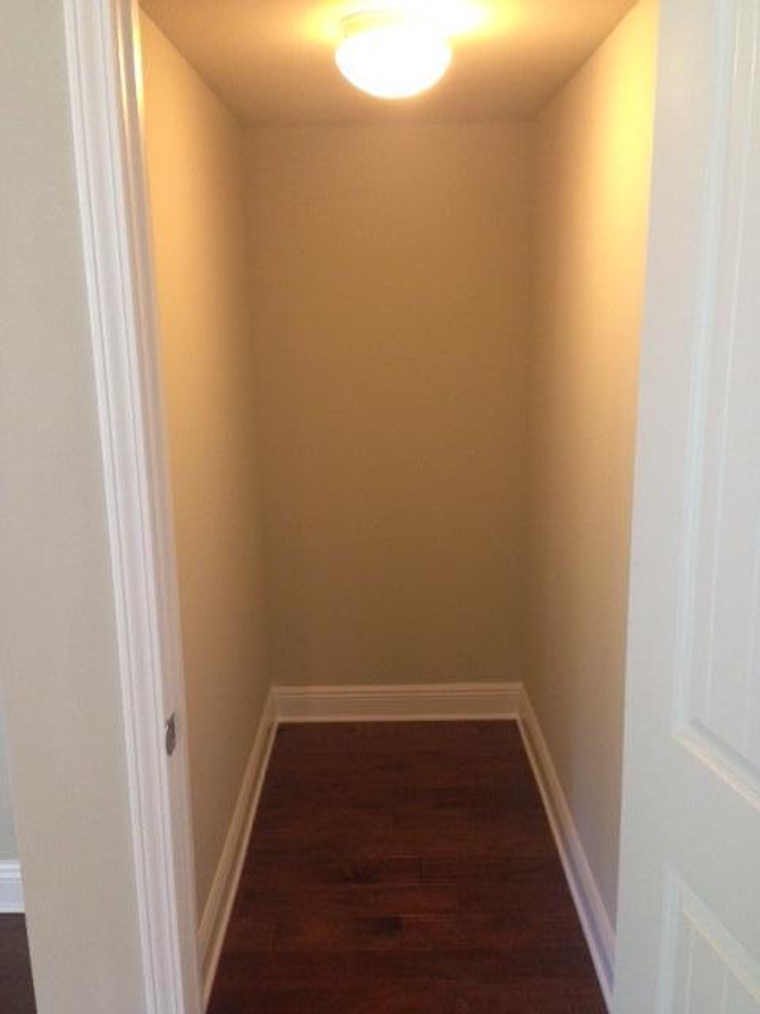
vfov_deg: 55.4
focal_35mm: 33
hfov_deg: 42.9
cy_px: 507
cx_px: 380
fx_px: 966
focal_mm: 4.12
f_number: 2.4
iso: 320
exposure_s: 1/20
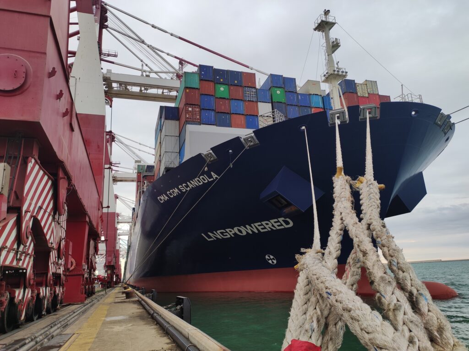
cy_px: 176
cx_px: 234
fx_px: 230
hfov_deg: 91.1
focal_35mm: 17
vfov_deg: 74.6
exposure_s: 1/202
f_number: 1.79
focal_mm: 4.74
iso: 50
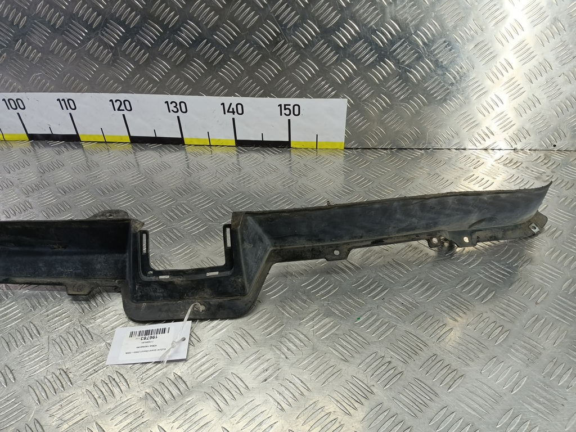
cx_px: 288
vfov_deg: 58.9
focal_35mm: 23
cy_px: 216
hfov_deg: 73.9
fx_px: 383
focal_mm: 4.11
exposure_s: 1/50
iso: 100
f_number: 1.6
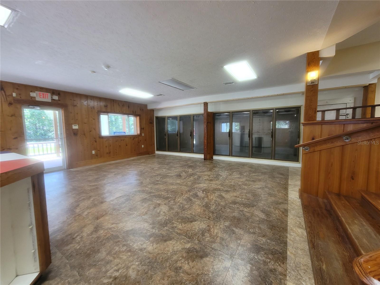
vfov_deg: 89.9
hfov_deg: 106.2
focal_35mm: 13
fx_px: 143
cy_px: 142
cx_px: 190
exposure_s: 1/60
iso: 200
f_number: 2.2
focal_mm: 2.2
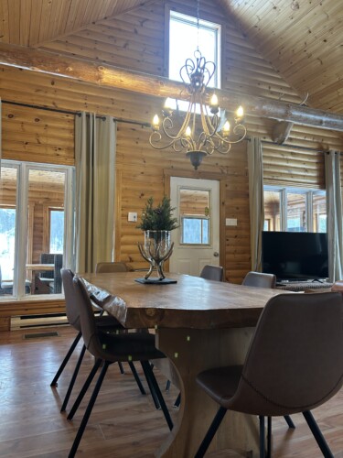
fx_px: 344
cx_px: 172
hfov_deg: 53.1
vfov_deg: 67.3
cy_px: 229
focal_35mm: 26
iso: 125
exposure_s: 1/60
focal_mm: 5.7
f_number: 1.5
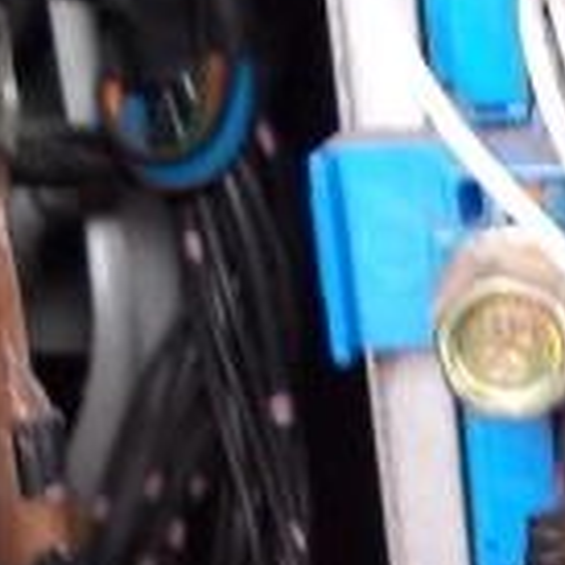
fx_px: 1976
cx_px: 606
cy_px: 726
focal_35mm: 107
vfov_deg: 15.5
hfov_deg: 15.9
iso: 200
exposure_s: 1/15
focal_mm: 4.6
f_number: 3.2
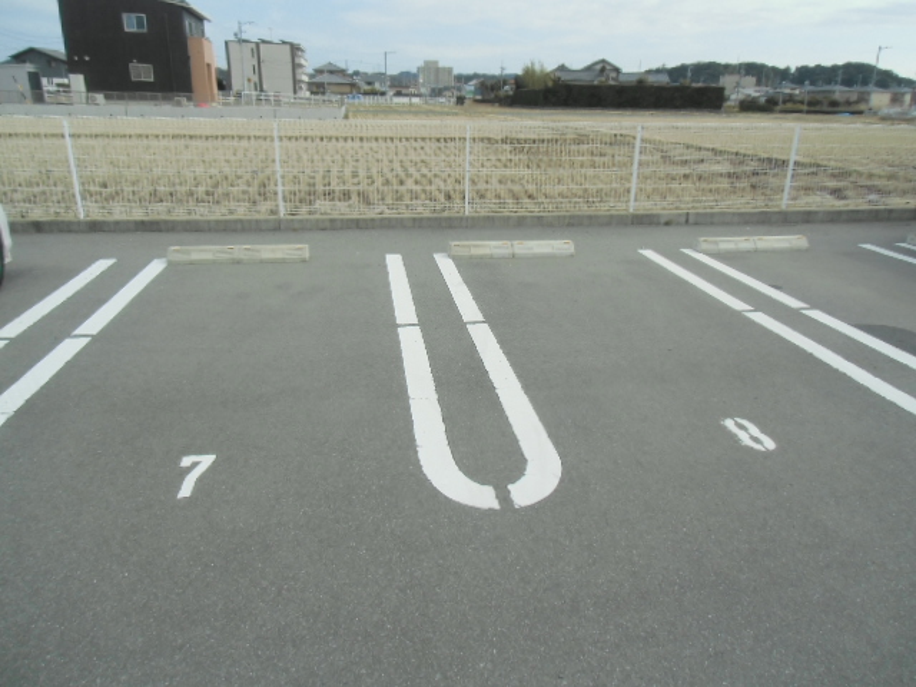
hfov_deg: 71.6
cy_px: 344
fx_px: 635
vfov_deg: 56.8
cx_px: 458
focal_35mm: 24
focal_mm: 4.24
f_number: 3
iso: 64
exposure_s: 1/800
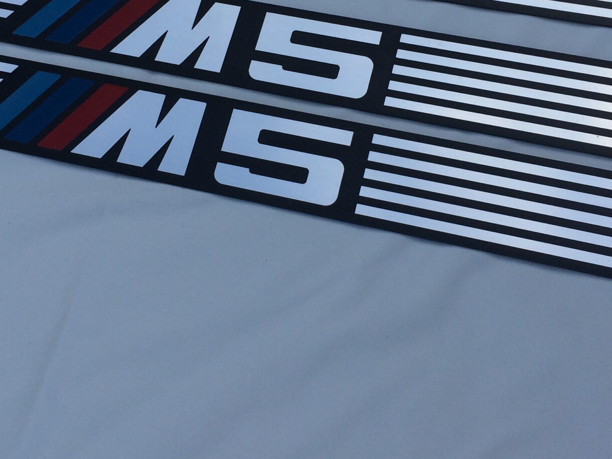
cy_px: 86
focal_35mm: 61
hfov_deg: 31.6
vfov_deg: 23.6
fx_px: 1079
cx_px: 257
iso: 32
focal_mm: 4.15
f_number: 2.2
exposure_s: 1/733
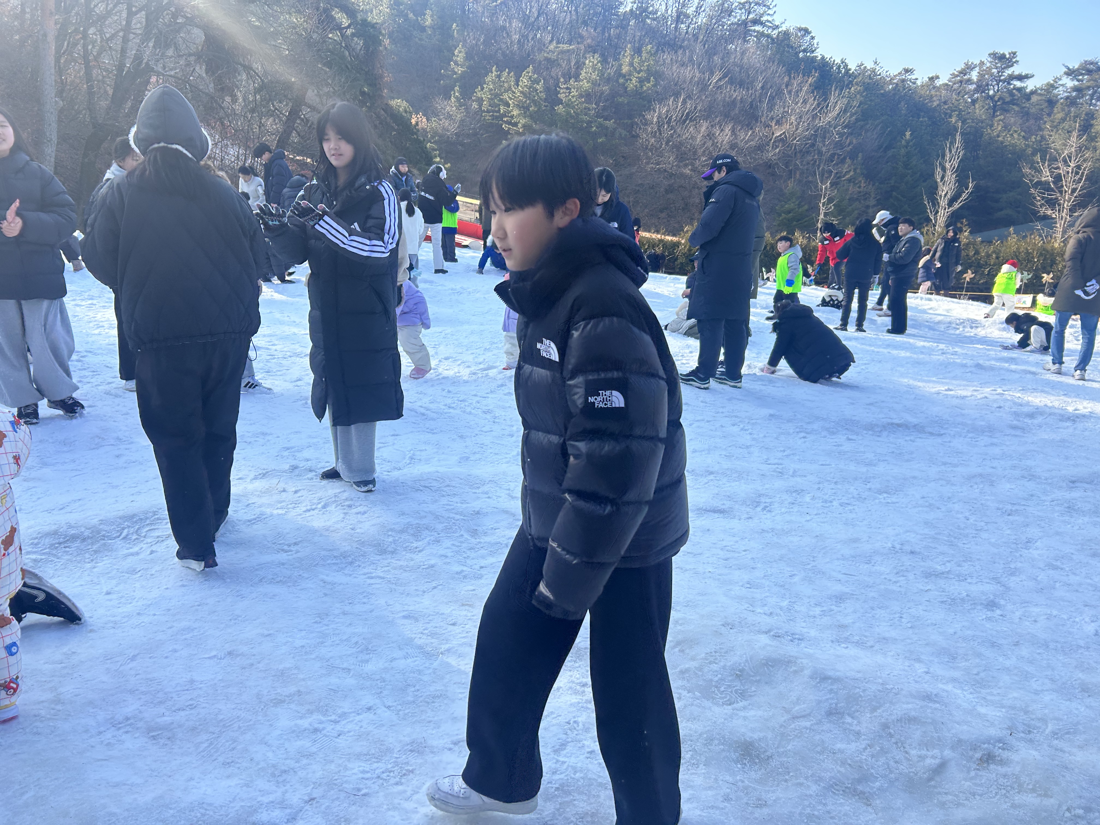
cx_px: 550
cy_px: 412
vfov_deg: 53.1
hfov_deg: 67.3
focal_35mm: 26
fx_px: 826
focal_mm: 5.7
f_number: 1.5
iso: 50
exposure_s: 1/1779
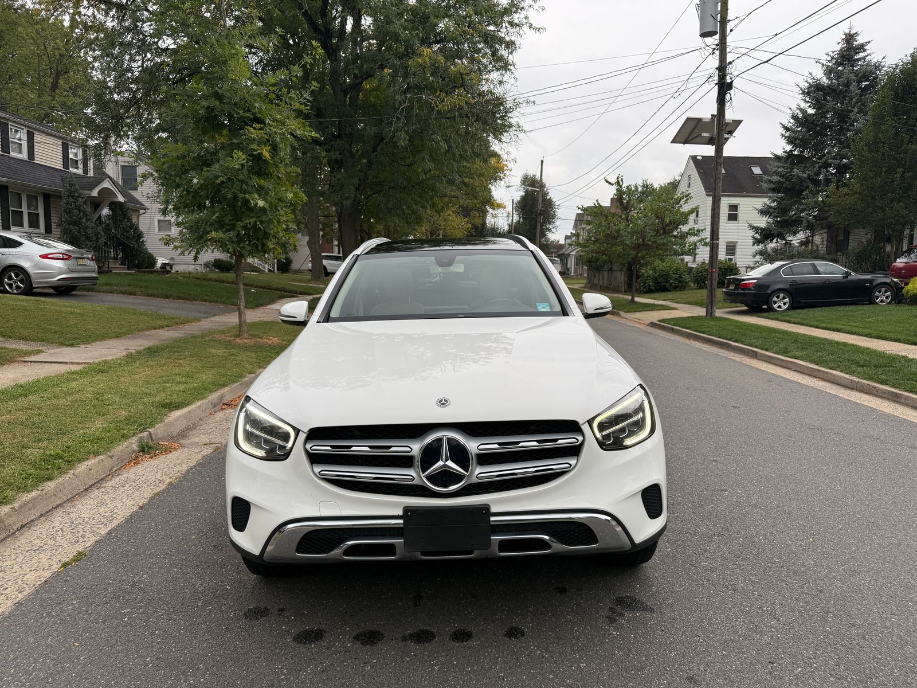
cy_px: 344
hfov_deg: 71.6
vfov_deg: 56.8
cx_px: 458
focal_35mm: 24
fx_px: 636
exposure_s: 1/401
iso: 80
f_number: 1.78
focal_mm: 6.76
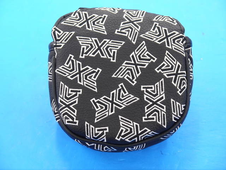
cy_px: 85
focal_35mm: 84
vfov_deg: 17.6
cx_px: 113
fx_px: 548
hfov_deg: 23.3
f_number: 5.6
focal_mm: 42
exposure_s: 1/60
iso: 800
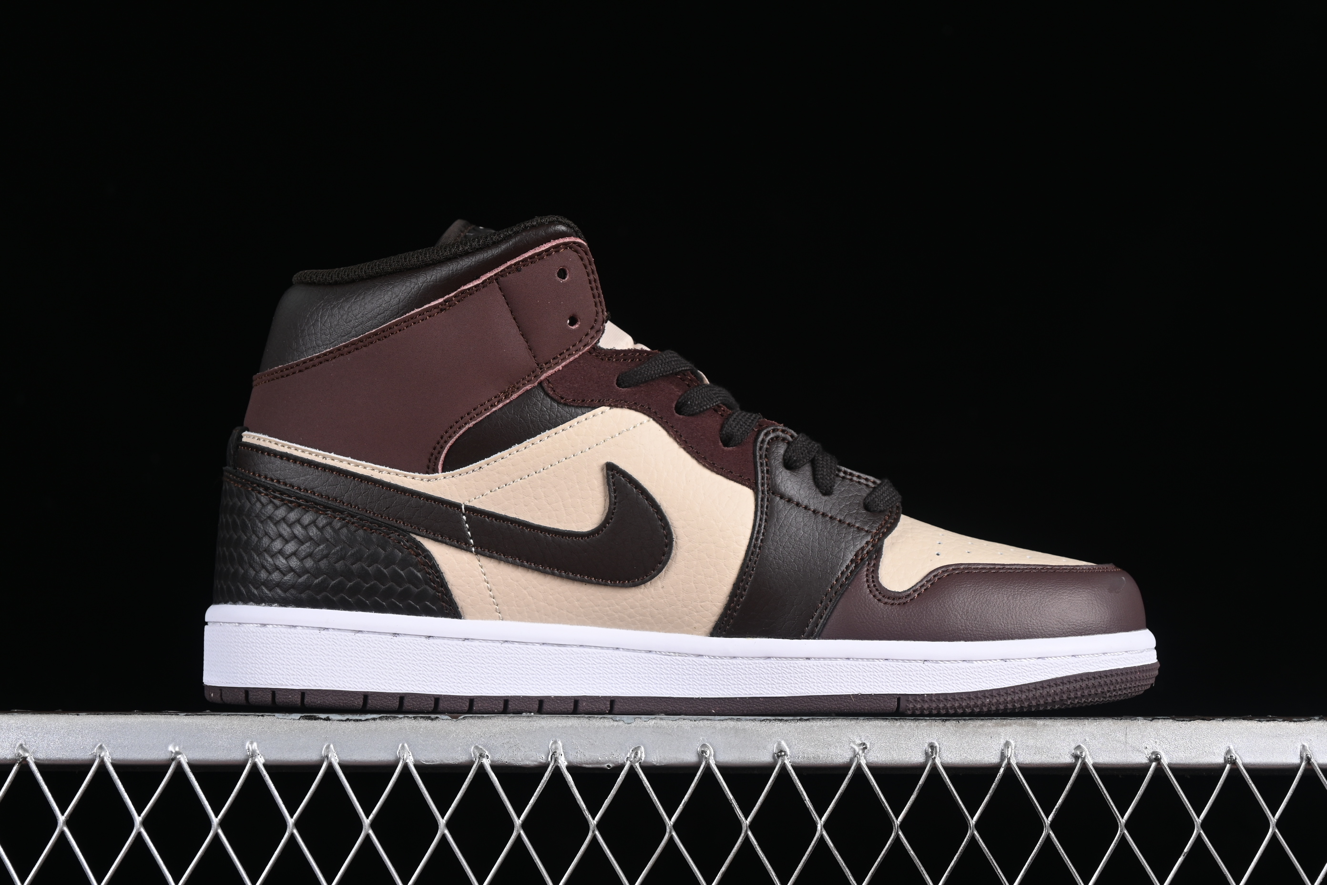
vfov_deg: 18.2
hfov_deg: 27.0
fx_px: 2764
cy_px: 442
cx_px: 664
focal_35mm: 75
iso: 160
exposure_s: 1/80
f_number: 7.1
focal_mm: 50
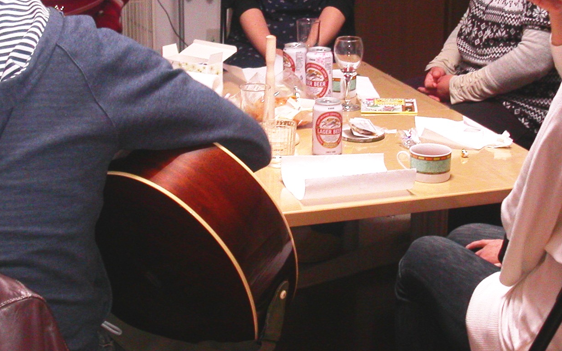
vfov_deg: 17.5
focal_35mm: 74
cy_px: 70
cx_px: 302
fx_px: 1133
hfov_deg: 27.8
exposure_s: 1/30
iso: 200
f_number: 2.8
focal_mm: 7.8
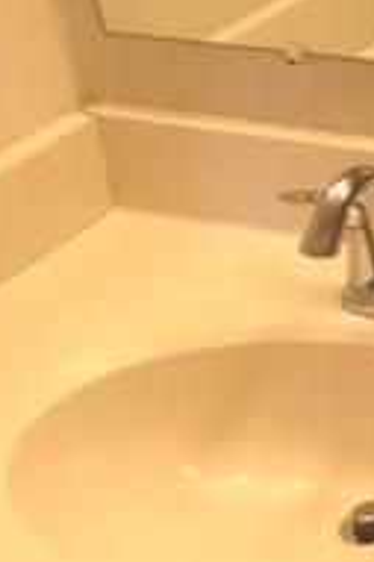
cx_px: 813
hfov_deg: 11.7
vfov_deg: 20.2
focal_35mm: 101
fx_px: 1577
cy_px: 324
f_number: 2.2
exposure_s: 1/30
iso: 50
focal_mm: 4.15
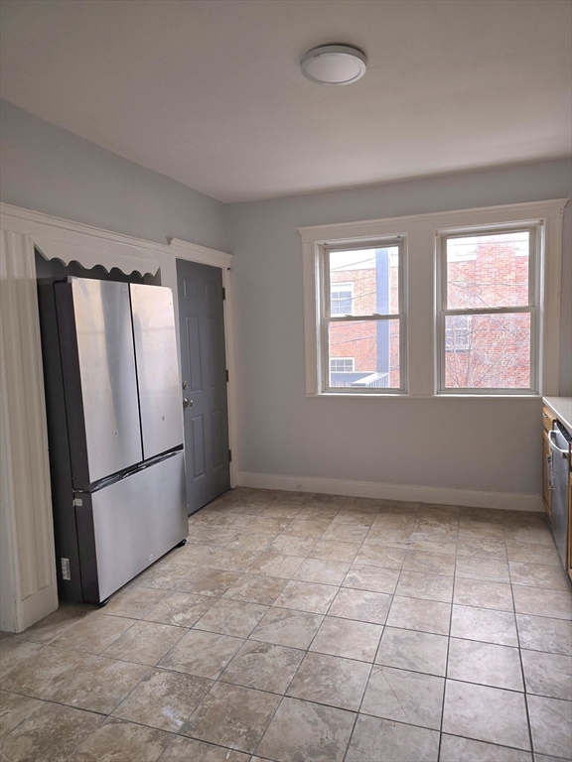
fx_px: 507
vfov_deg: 73.9
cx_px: 286
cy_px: 381
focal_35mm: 23
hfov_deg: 58.9
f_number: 1.7
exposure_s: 1/60.2
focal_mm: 6.3
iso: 40
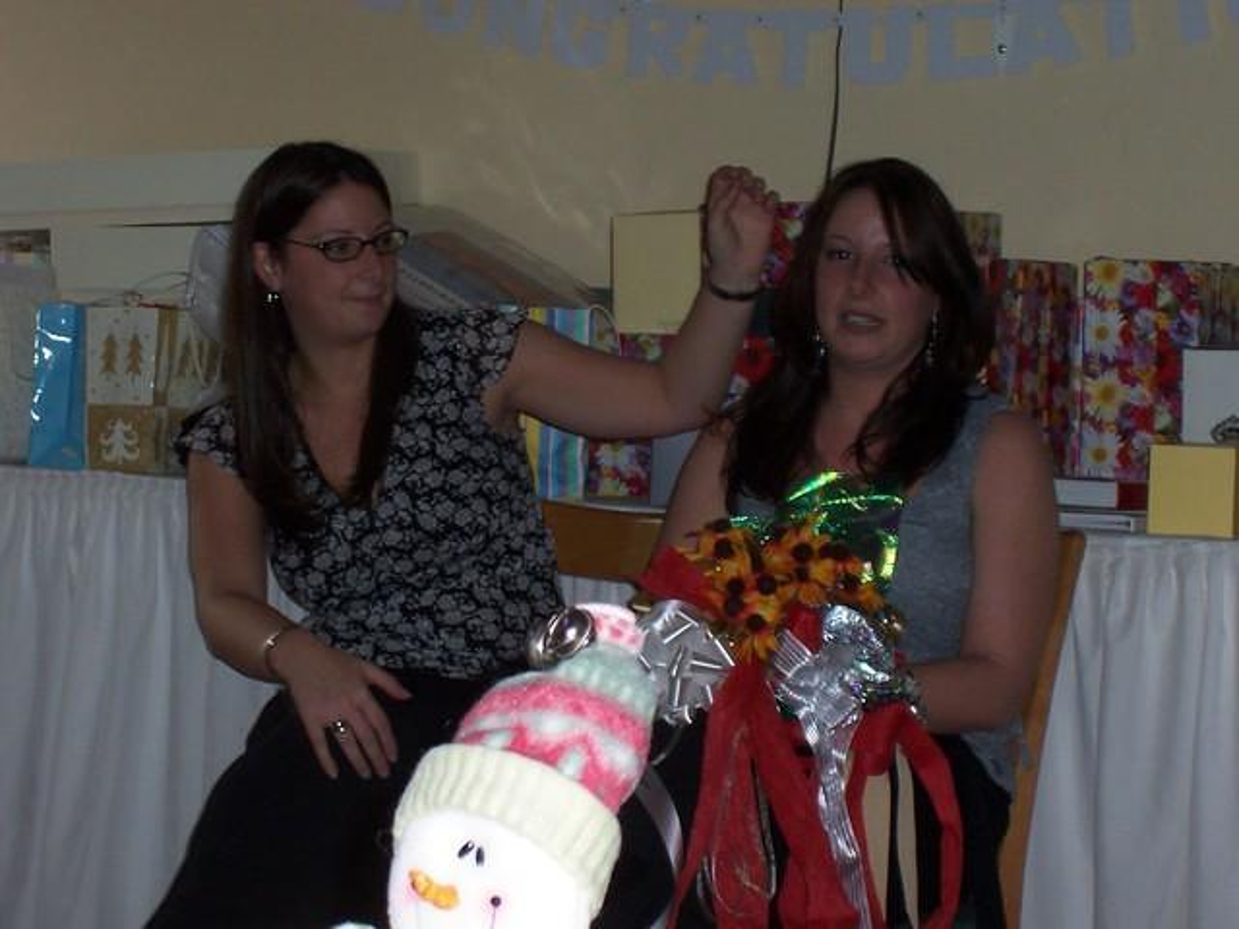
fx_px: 3973
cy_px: 464
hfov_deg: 17.7
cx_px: 620
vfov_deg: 13.3
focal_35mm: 111
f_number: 4.8
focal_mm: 16.8
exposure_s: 1/90
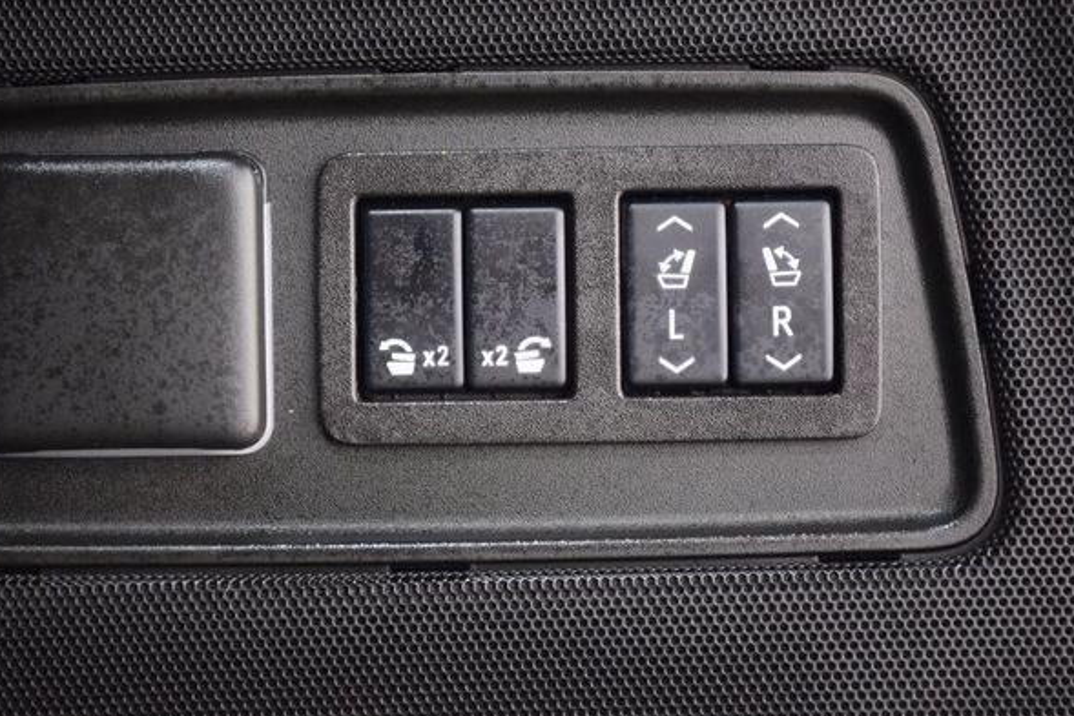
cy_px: 345
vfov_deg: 13.6
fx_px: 3014
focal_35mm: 101
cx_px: 558
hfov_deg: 20.2
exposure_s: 1/6
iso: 1600
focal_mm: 62
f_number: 2.8
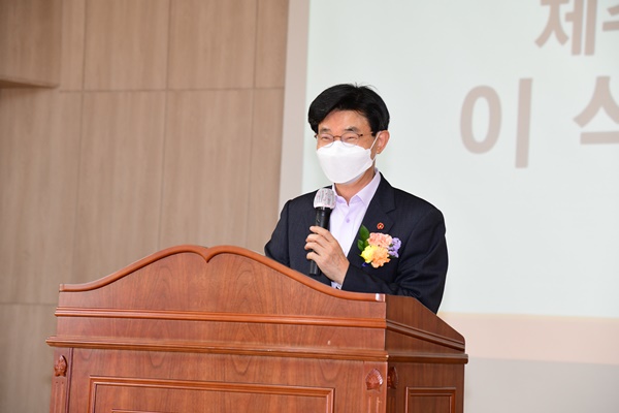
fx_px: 2063
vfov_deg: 11.4
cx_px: 310
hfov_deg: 17.1
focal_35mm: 120
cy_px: 206
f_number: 6.3
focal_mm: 120
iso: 2000
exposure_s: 1/125
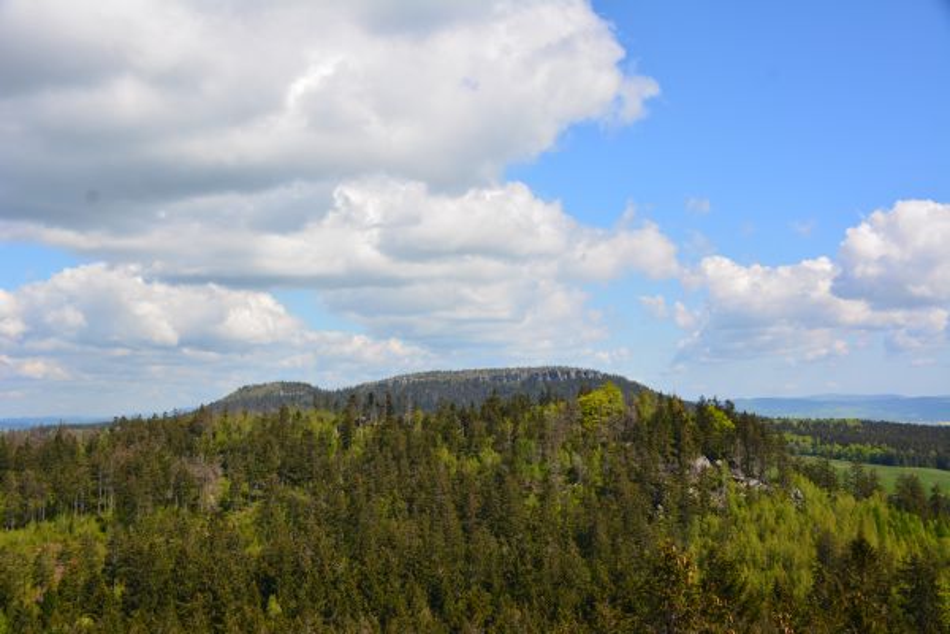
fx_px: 1029
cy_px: 317
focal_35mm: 39
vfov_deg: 34.2
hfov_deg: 49.6
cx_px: 475
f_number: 11
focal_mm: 26
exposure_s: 1/125
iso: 100
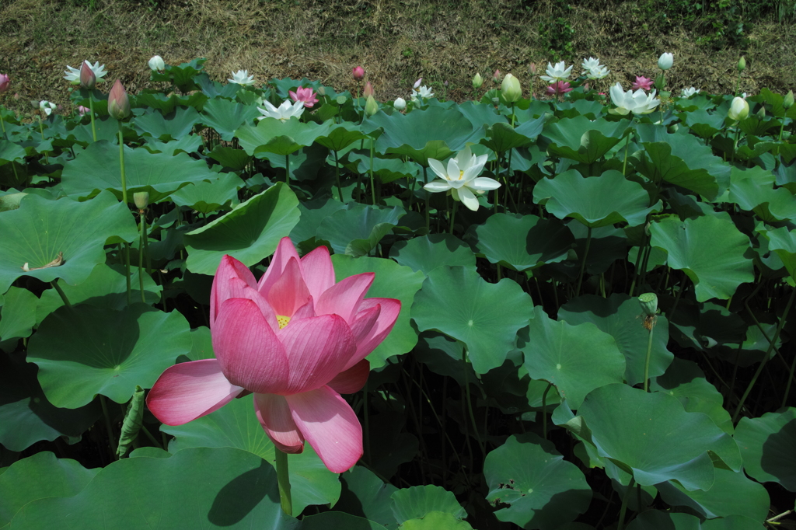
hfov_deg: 65.5
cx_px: 398
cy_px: 265
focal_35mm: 28
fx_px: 619
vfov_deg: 46.4
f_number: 16
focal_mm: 19
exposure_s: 1/160
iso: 100
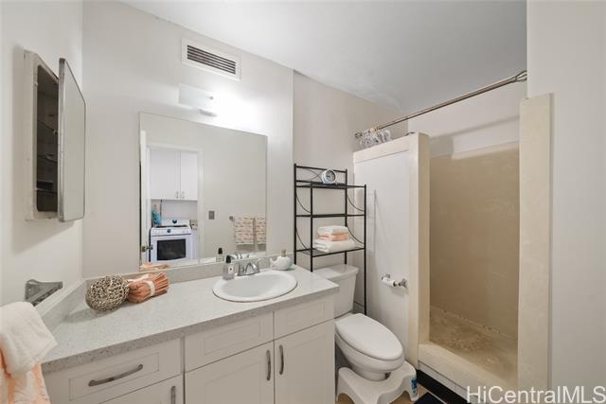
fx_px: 202
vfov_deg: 90.0
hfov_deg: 112.6
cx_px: 303
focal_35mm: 12
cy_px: 202
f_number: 9
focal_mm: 12
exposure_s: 4
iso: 100
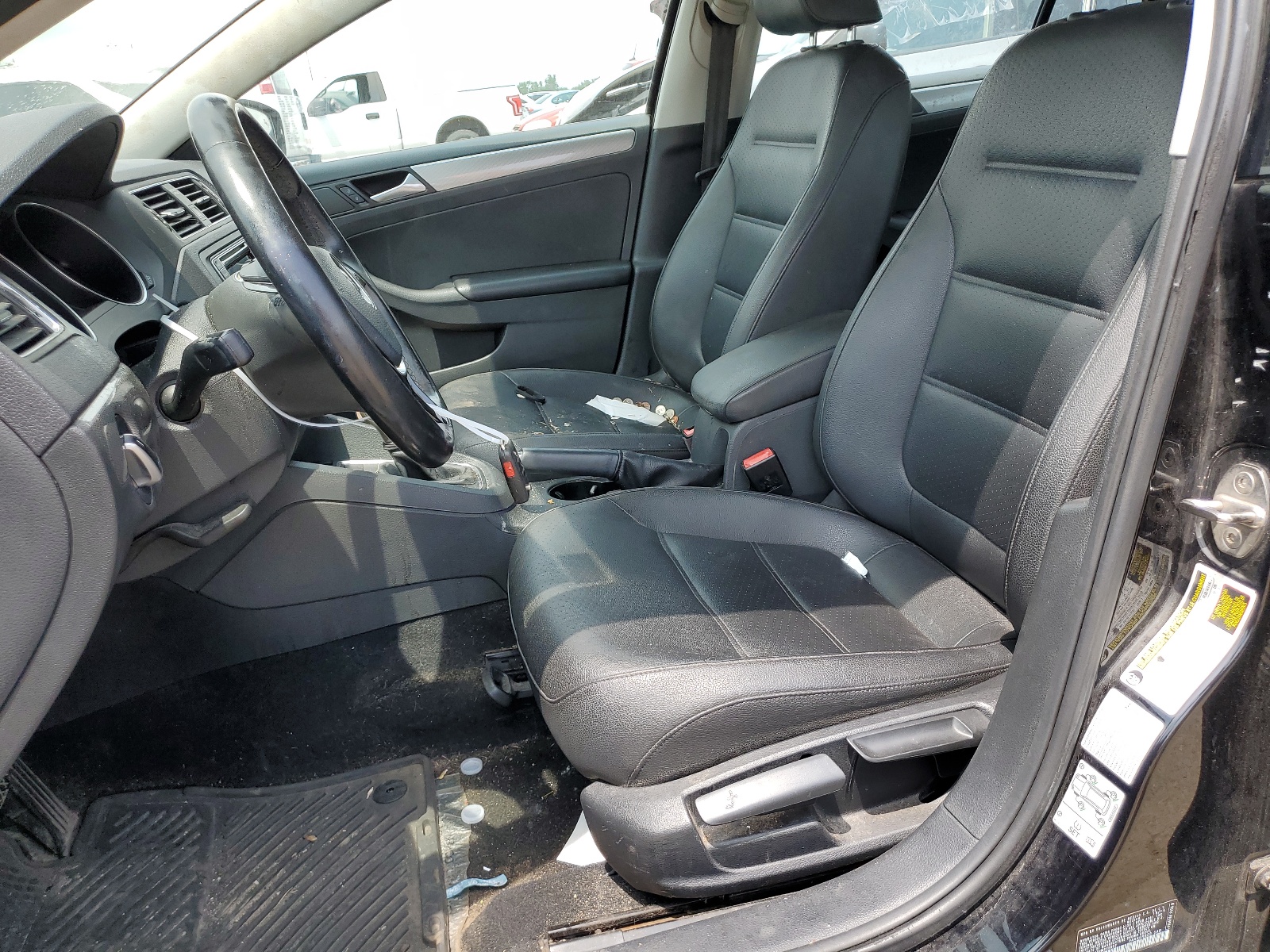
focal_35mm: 26
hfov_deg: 67.3
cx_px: 635
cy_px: 476
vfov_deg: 53.1
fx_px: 954
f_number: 1.5
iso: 50
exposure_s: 1/625
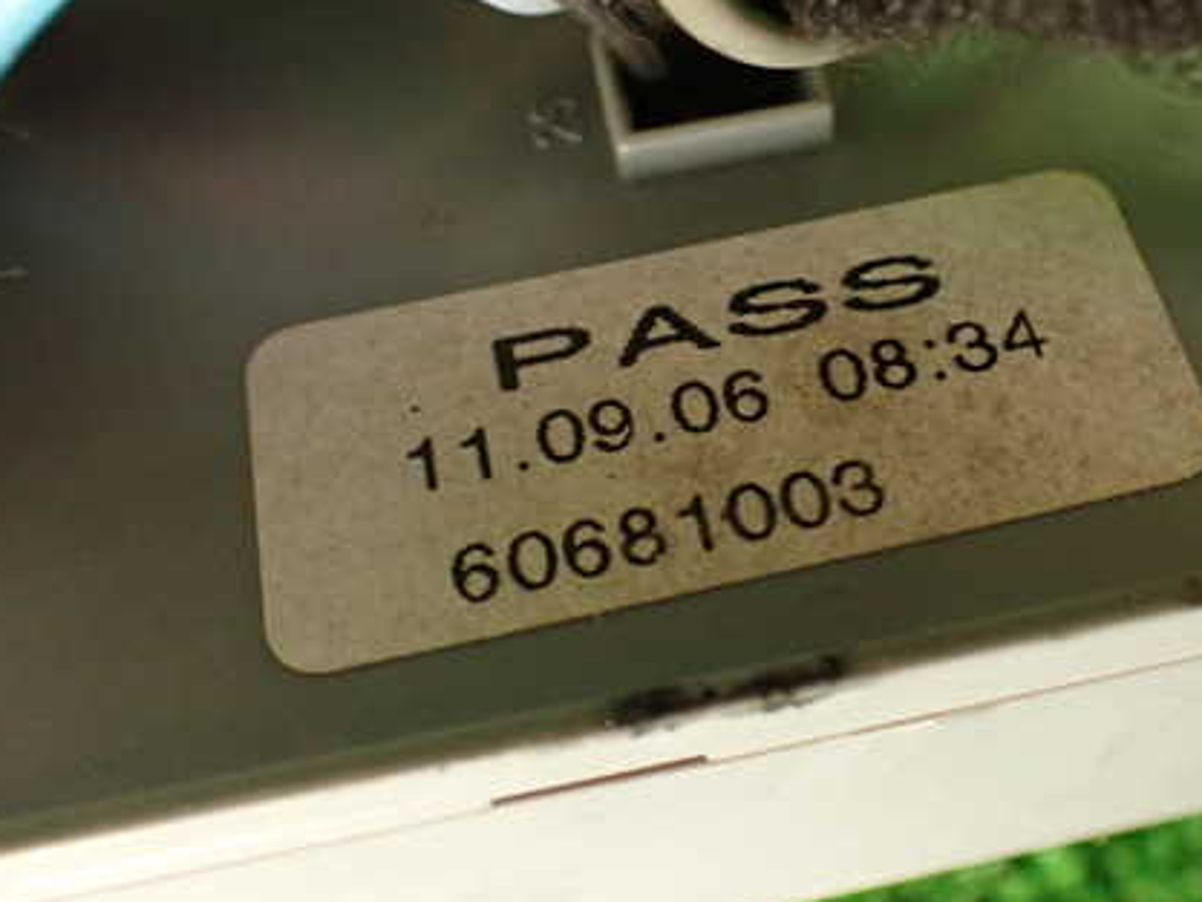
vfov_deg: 31.5
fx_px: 1598
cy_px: 366
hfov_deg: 40.9
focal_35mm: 46
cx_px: 755
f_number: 2.4
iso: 800
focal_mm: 5.79
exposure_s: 1/30
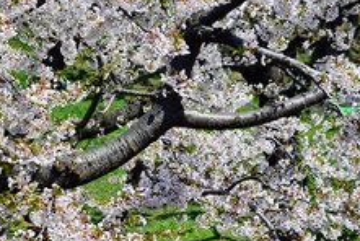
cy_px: 212
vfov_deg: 7.6
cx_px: -106
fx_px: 1812
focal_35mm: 181
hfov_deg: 11.1
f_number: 6.3
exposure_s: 1/2500
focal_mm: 50
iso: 400
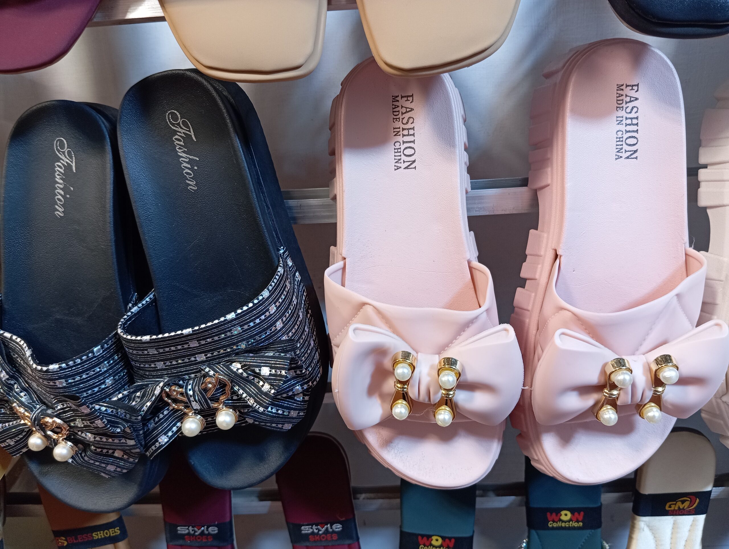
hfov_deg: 63.4
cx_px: 364
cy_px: 274
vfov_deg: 49.9
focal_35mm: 28
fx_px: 591
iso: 157
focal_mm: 4.22
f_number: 1.8
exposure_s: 1/50
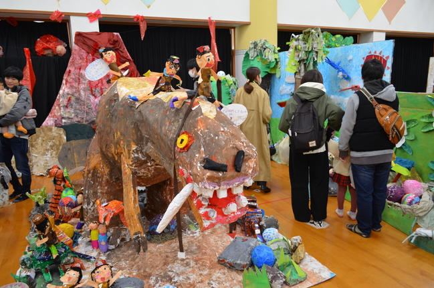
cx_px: 217
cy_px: 144
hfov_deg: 67.5
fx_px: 325
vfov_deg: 47.7
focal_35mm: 27
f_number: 4
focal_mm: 18
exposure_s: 1/60
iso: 800
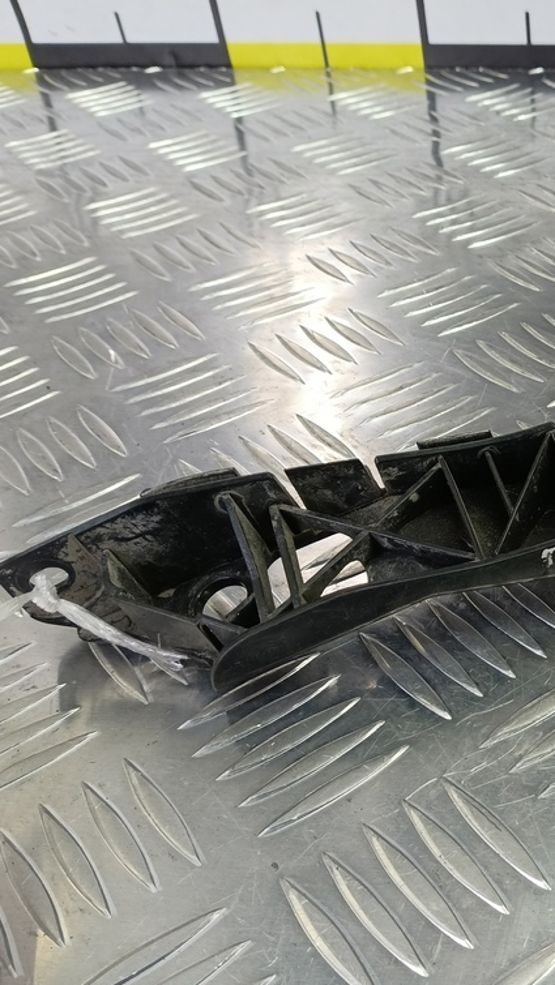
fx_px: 889
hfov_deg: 31.1
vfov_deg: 58.0
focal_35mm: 34
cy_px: 488
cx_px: 602
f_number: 1.6
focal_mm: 4.11
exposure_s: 1/50
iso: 122
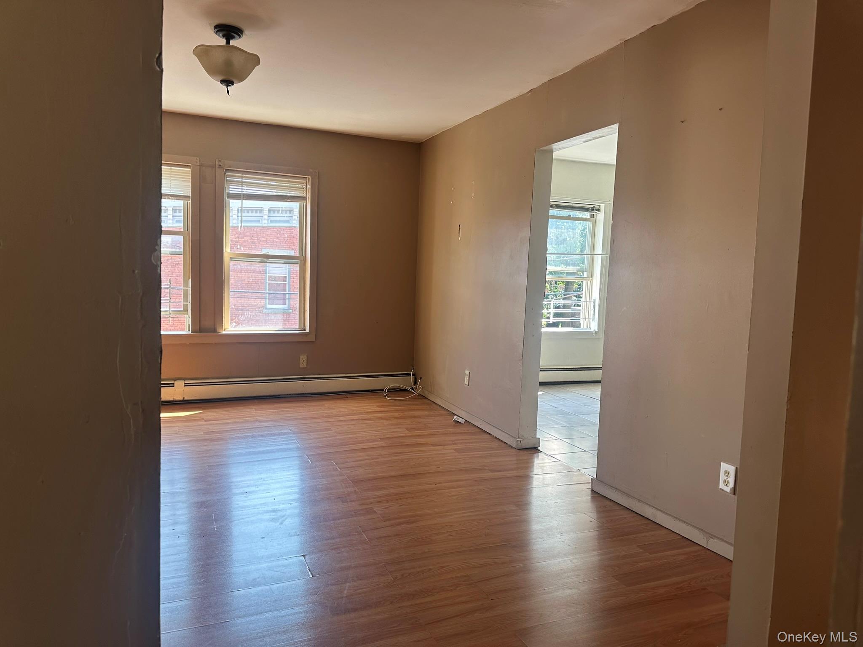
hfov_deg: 71.6
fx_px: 598
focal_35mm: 24
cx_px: 432
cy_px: 324
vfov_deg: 56.8
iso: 80
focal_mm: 6.86
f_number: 1.78
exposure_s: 1/121
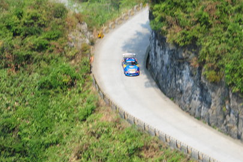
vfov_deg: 4.6
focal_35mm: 296
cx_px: 132
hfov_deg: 7.0
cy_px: 77
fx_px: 1998
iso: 200
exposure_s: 1/30
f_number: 22
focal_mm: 200
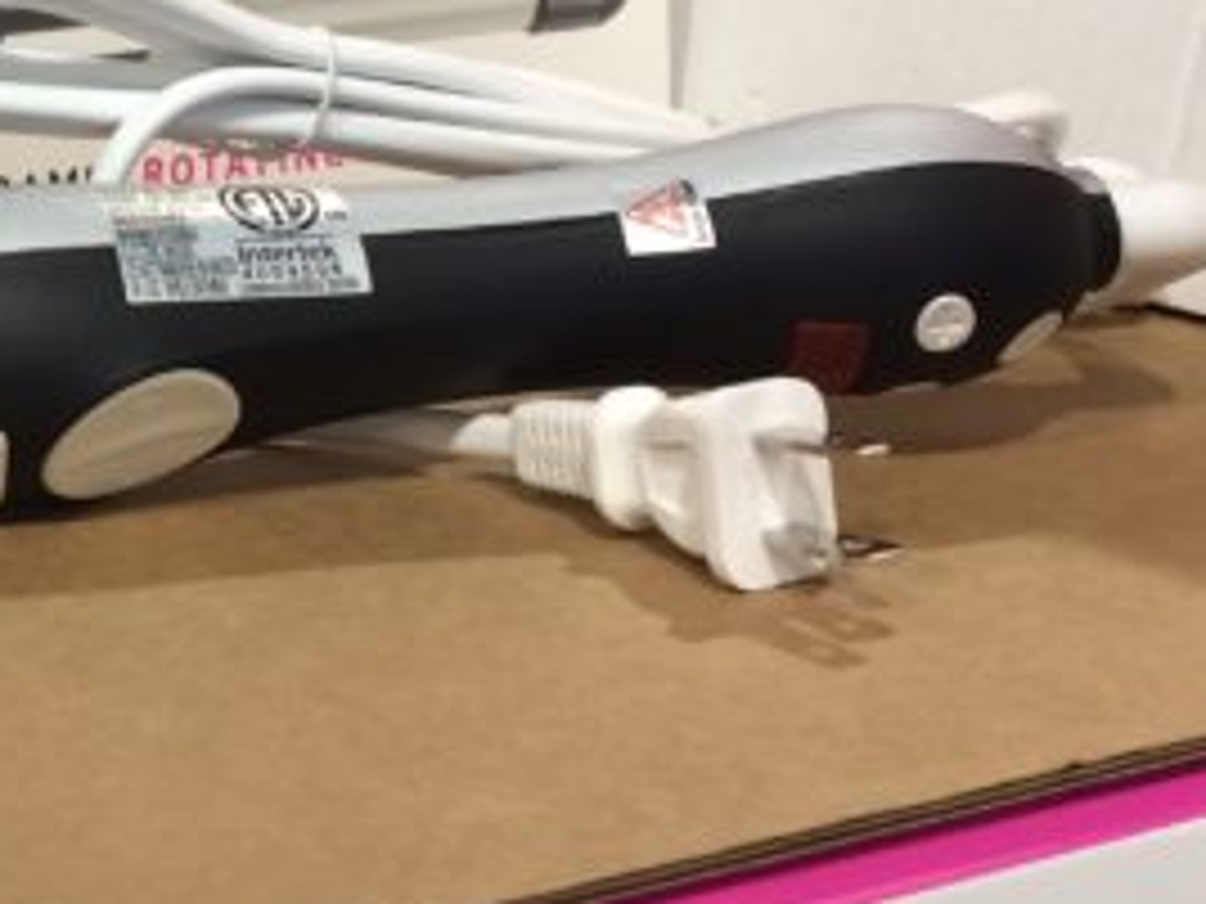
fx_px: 2892
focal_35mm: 83
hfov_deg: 22.0
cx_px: -198
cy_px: -40
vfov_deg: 17.3
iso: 100
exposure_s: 1/33
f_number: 2.2
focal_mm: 4.15
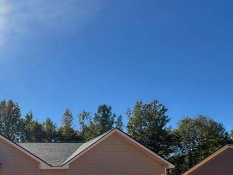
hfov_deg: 48.1
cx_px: -1
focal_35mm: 31
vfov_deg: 40.1
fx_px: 209
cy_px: 174
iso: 50
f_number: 2.2
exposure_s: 1/1094
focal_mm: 2.22
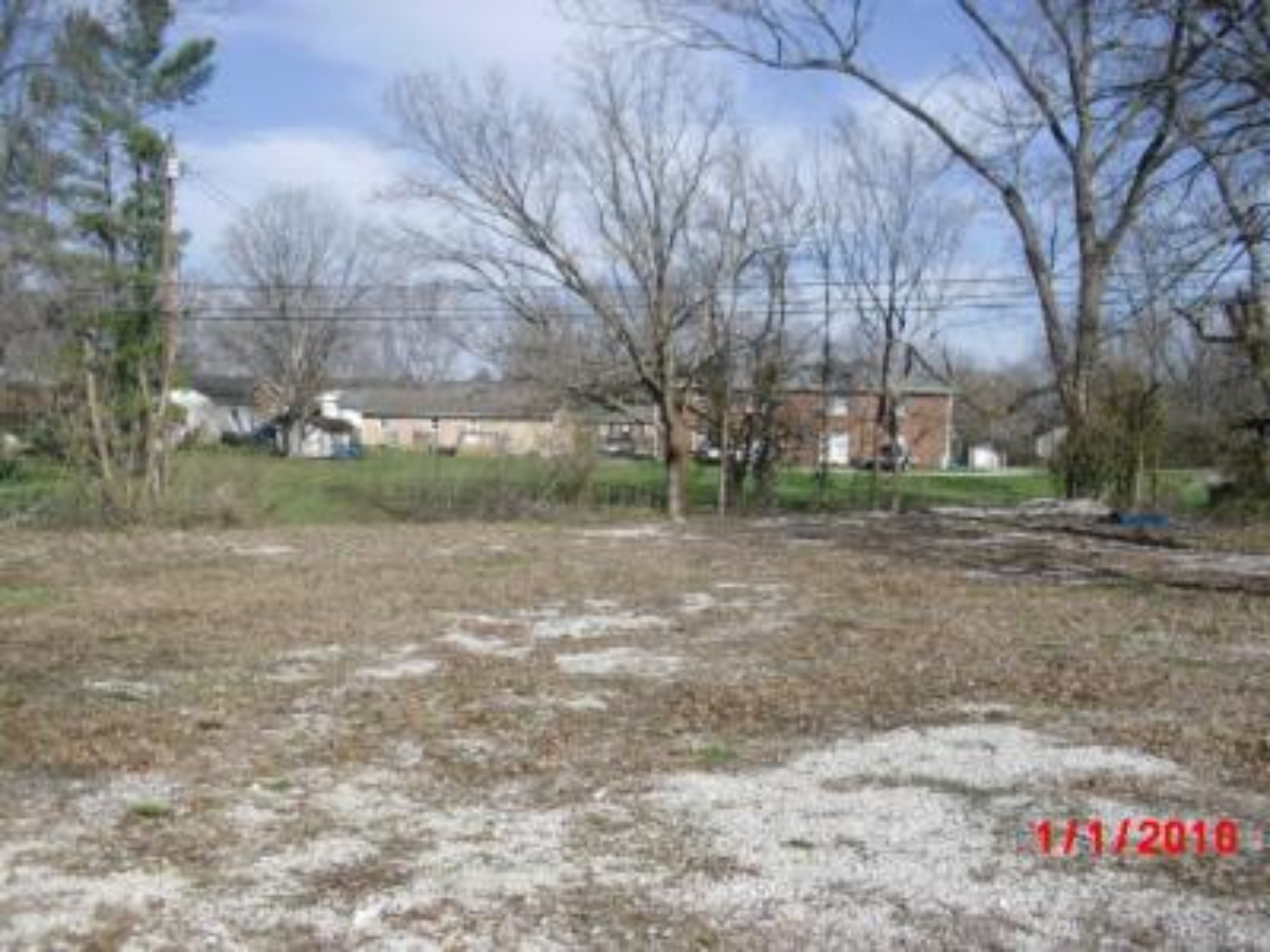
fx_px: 1321
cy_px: 476
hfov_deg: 51.4
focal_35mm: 36
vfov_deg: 39.7
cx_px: 635
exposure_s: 1/160
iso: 80
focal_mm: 6.3
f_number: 7.8
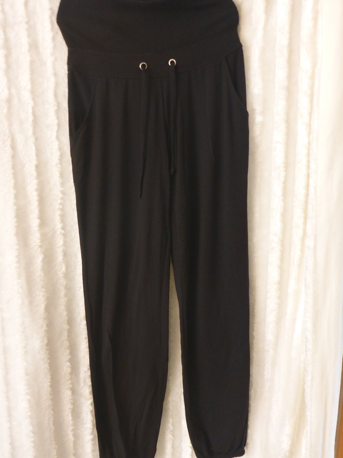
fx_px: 383
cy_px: 226
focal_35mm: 29
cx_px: 168
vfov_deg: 61.7
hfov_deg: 48.2
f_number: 3.3
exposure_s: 1/6
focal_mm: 4.9
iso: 400
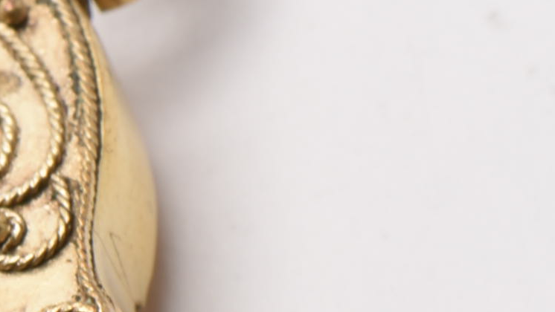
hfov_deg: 4.0
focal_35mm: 536
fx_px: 7891
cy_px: 469
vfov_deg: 2.3
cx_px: -186
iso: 100
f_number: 20
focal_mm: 85
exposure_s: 1/125
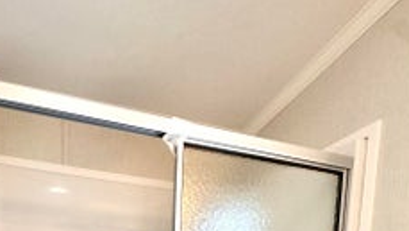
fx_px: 347
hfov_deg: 60.2
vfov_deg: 26.9
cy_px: 340
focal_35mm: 32
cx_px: 154
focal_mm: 2.22
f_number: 2.2
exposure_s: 1/120
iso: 125
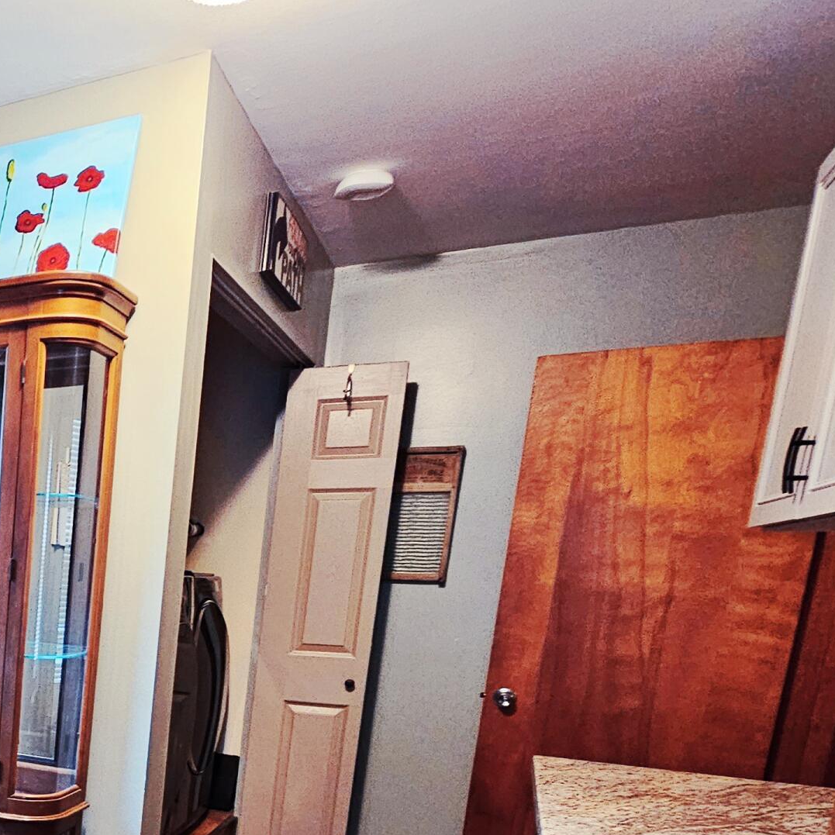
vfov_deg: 46.6
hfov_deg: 37.8
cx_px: -176
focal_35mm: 32
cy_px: 735
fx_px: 873
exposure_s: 1/30
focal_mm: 2.2
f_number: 2.2
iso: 400
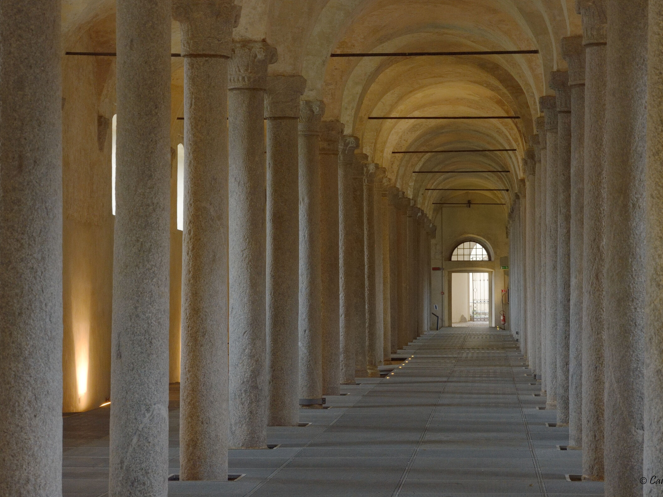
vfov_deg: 13.8
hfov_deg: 18.4
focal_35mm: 107
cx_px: 354
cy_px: 250
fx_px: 2049
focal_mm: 98
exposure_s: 1/20
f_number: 11
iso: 1000
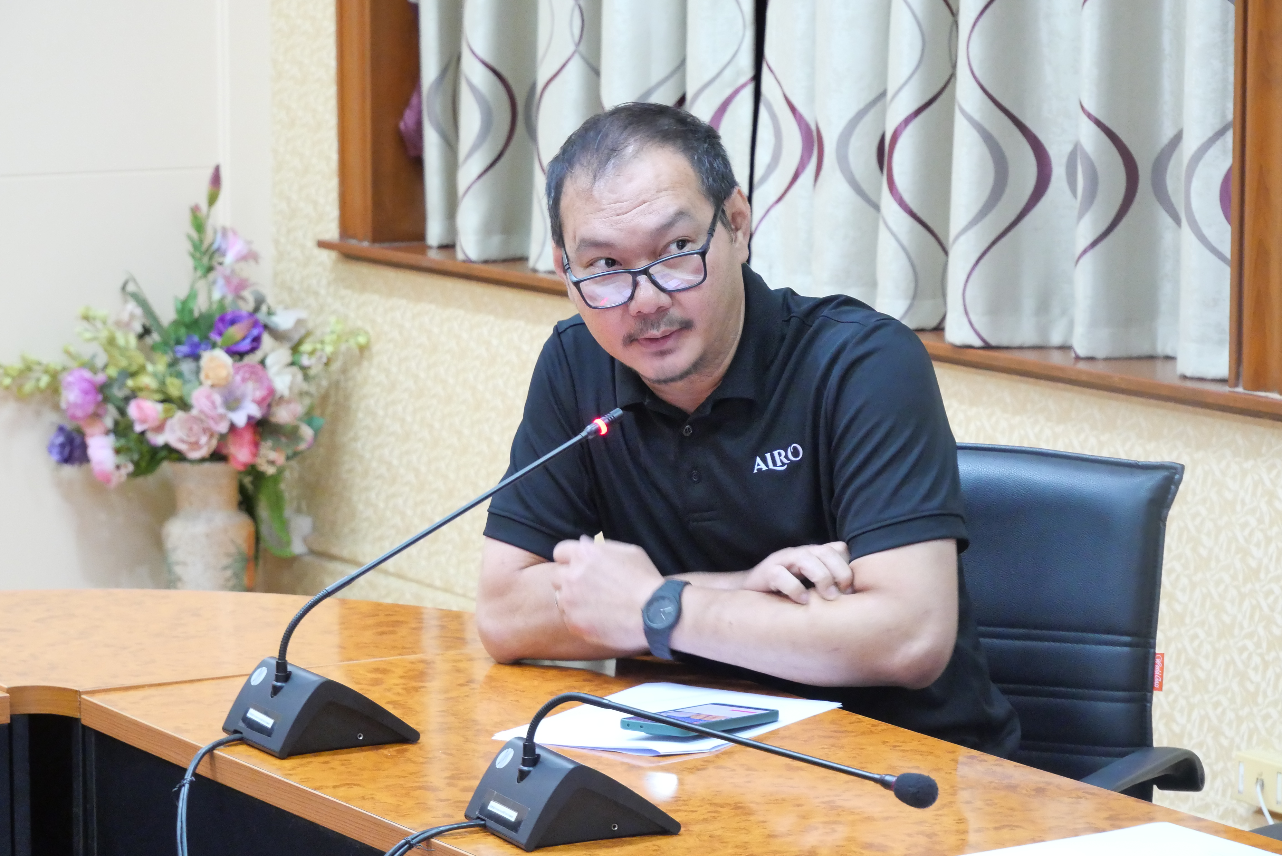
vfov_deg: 11.6
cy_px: 428
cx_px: 641
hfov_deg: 17.3
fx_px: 4205
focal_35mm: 118
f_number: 5.6
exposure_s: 1/15
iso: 3200
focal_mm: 57
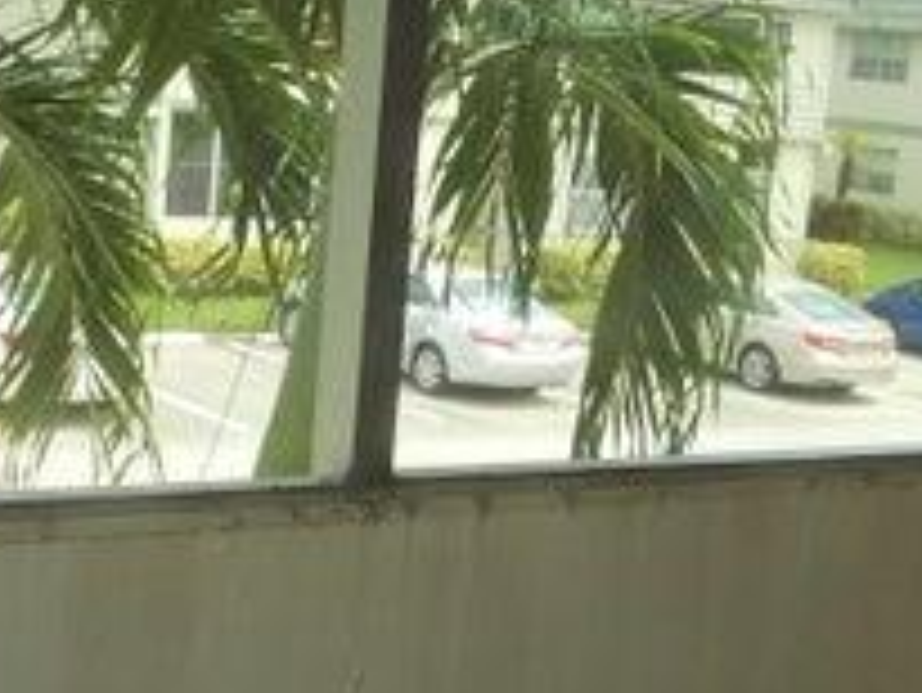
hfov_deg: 24.0
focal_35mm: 81
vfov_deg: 18.2
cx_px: 292
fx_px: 2159
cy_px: 418
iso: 80
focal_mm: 4.6
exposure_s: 1/125
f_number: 3.2
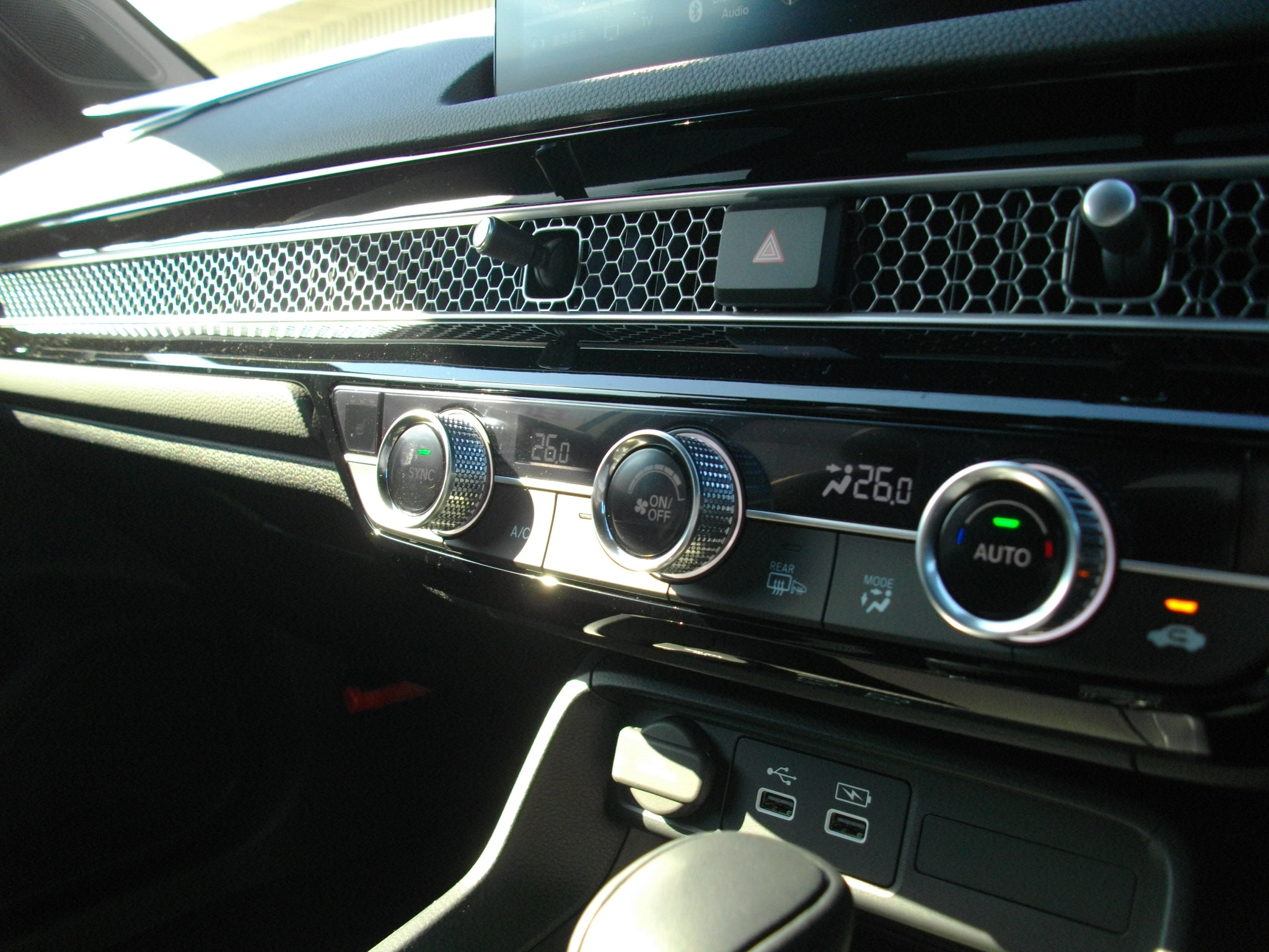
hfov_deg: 56.8
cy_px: 476
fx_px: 1173
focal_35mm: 32
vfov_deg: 44.2
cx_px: 634
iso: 158
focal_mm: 5.7
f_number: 2.9
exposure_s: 1/125
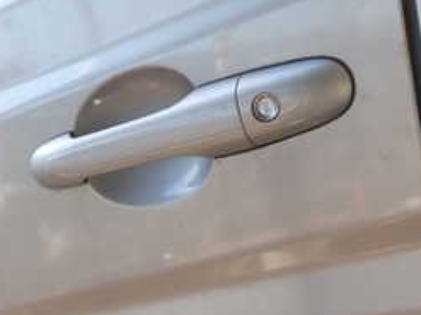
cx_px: 58
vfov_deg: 19.1
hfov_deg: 26.0
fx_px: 887
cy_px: 366
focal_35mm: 73
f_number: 3.2
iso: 100
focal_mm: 5.4
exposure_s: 1/200
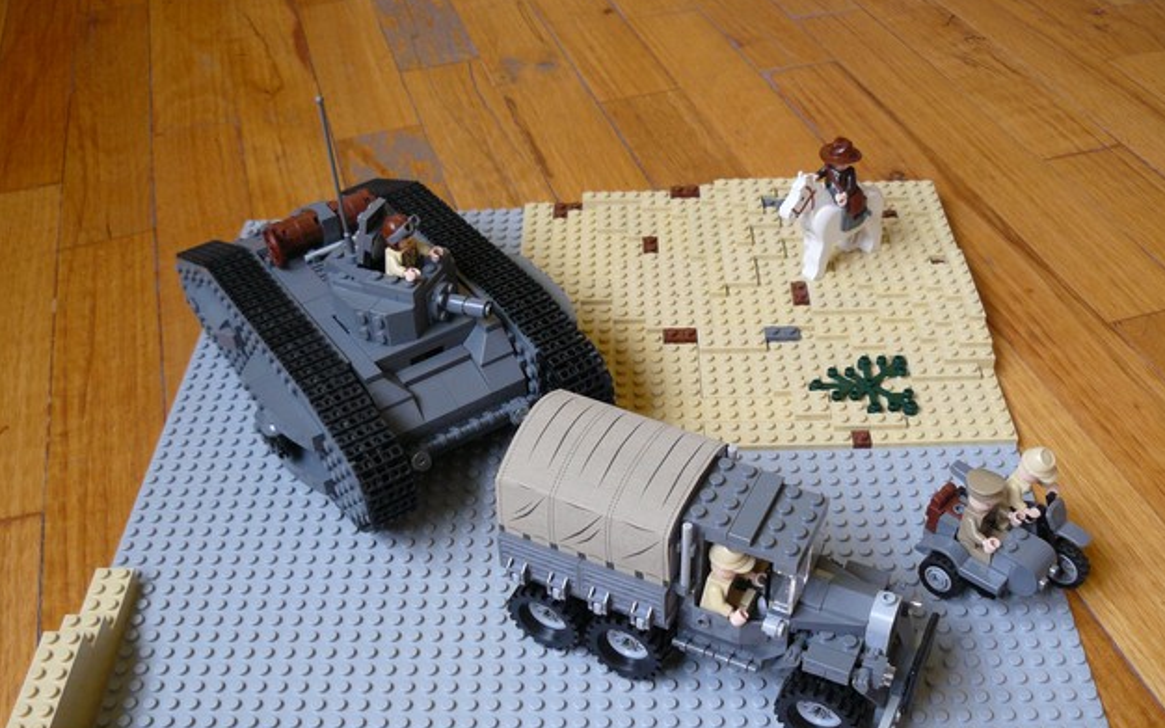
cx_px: 577
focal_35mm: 39
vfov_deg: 32.7
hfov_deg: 50.4
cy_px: 421
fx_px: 1238
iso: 160
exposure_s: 1/30
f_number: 2.8
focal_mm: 6
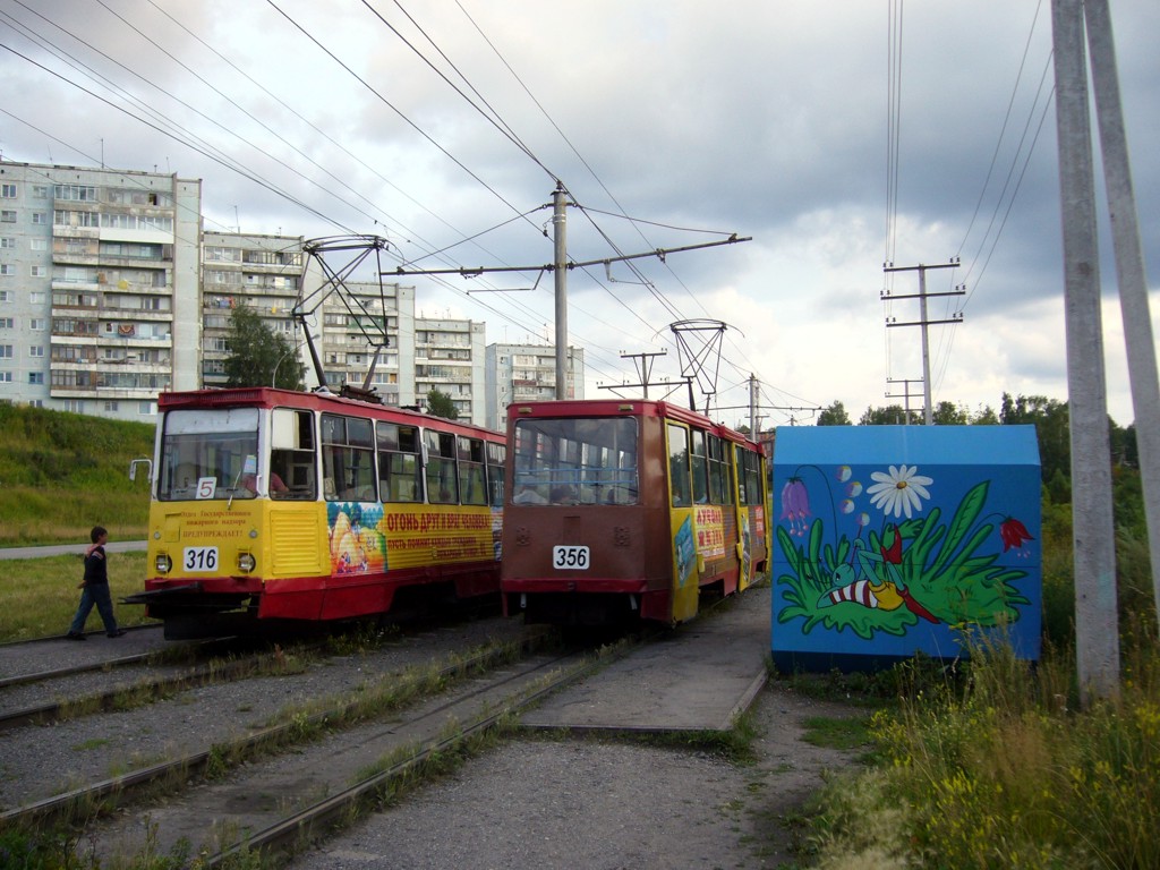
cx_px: 580
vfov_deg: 40.7
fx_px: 1173
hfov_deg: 52.6
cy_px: 435
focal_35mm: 35
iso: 80
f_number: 2.8
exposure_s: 1/50
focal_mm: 5.8
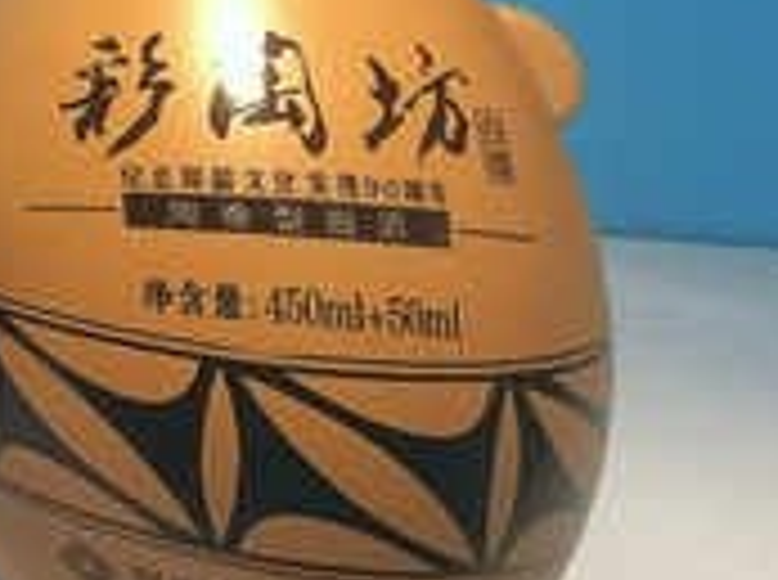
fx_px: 1435
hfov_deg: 21.0
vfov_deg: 20.8
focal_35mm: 64
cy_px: -169
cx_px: -612
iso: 64
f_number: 2.2
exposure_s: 1/50
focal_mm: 2.26
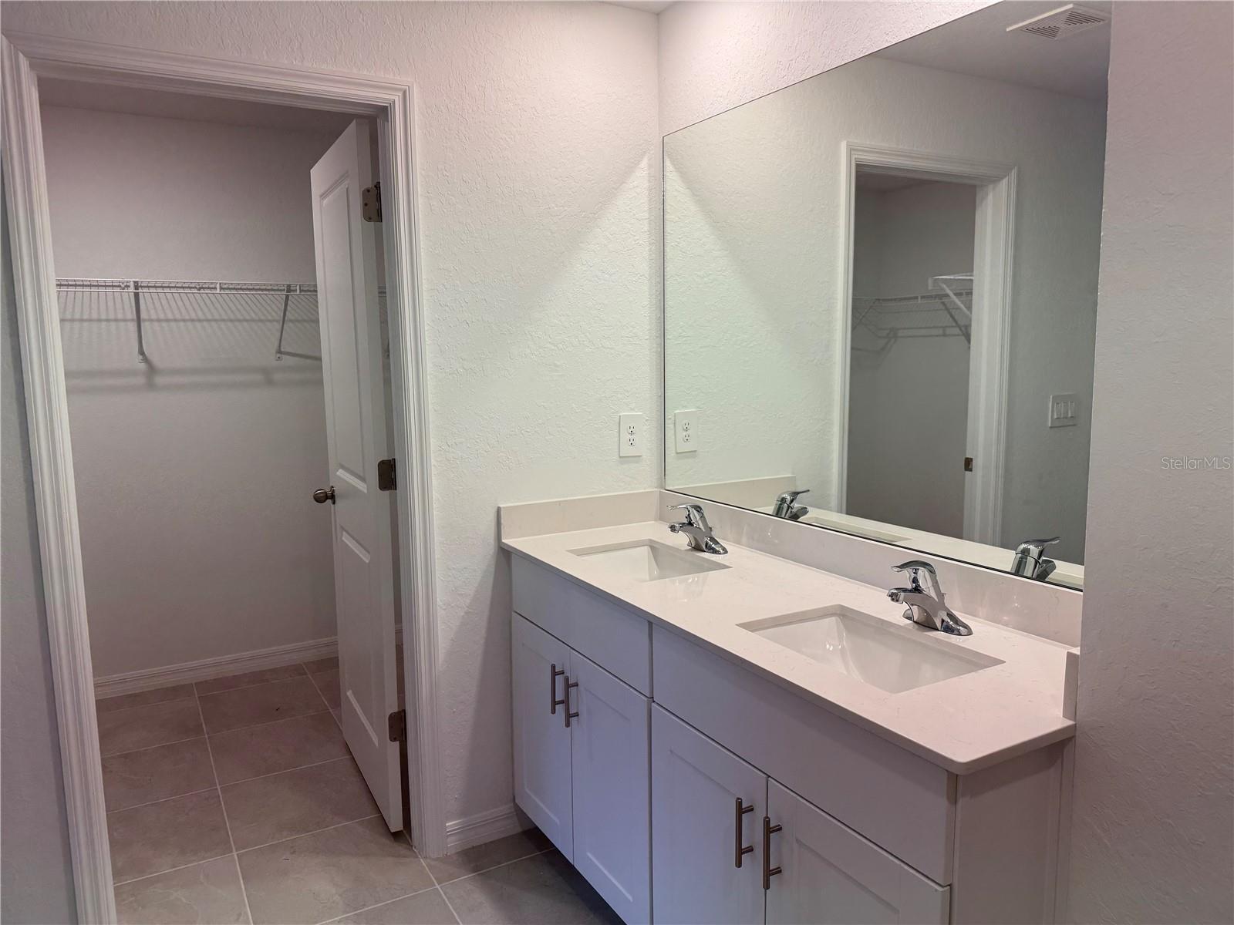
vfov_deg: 56.8
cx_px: 617
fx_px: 856
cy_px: 462
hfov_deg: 71.6
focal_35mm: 24
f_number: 1.78
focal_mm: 6.76
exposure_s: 1/120
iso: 64
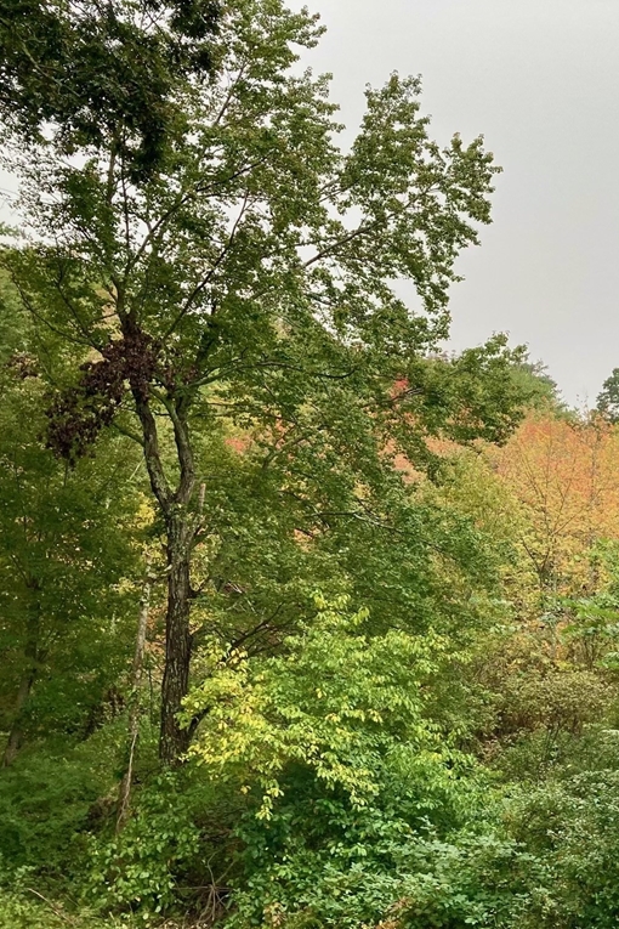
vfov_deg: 49.6
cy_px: 464
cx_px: 529
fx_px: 1006
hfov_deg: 32.9
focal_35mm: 39
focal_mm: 3.99
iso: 20
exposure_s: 1/123
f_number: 1.8
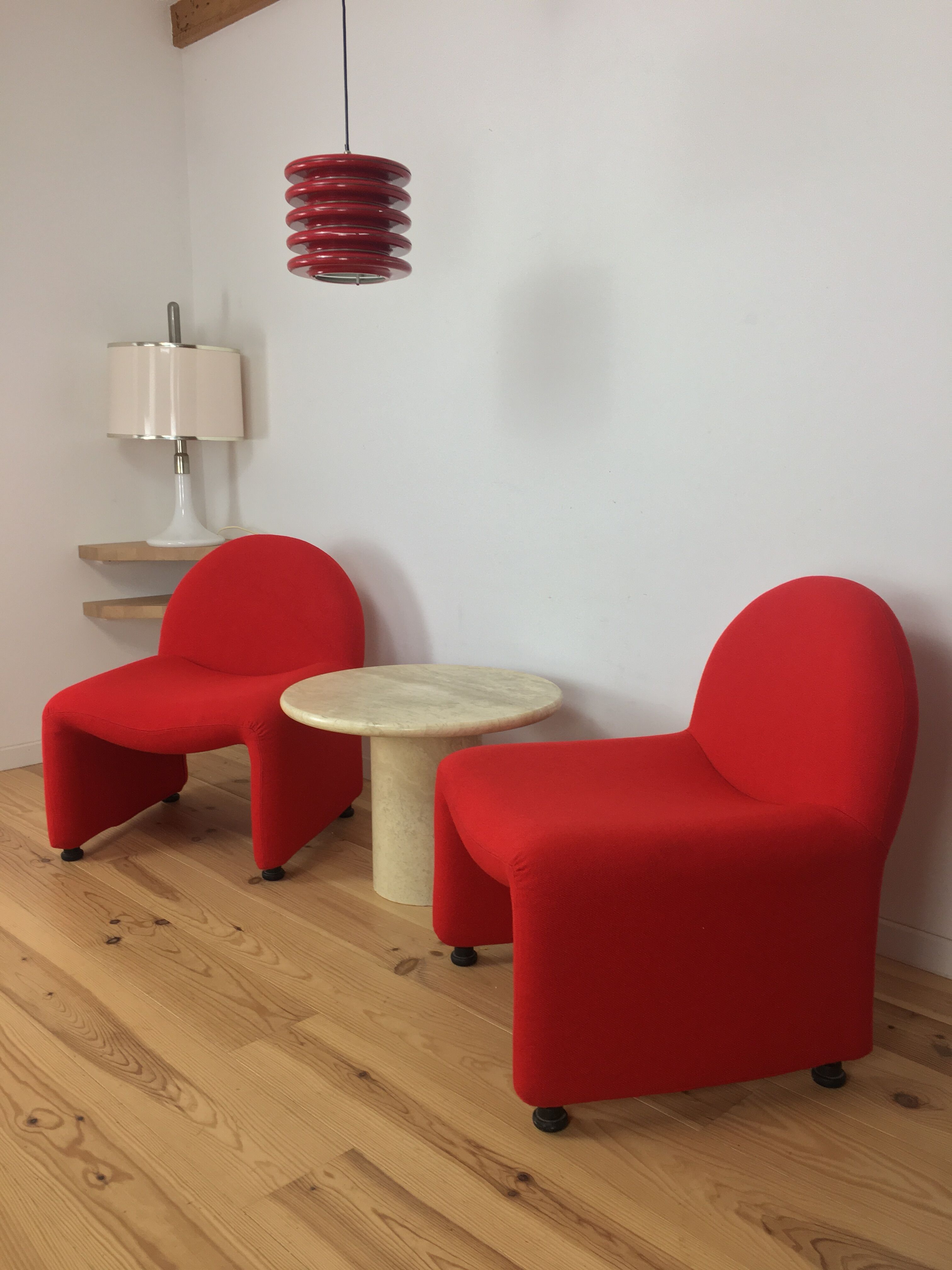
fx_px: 1063
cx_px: 476
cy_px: 635
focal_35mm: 29
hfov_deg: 48.2
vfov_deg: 61.7
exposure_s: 1/33
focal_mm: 4.15
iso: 32
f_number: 2.2
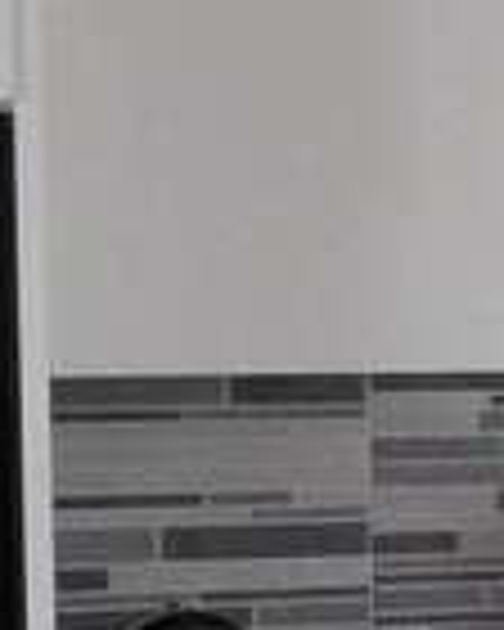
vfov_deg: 9.0
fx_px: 3990
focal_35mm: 214
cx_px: 1332
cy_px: 648
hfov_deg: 6.7
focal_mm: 4.3
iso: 250
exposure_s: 1/100
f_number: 3.1
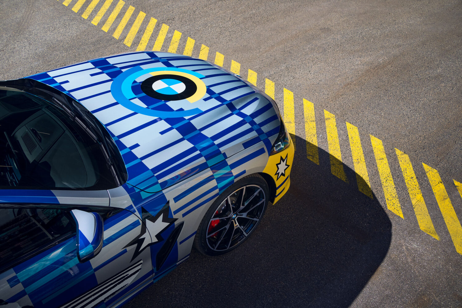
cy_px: 154
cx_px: 231
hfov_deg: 54.4
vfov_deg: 37.9
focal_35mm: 35
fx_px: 449
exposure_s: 1/200
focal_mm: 35
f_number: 7.1
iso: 160
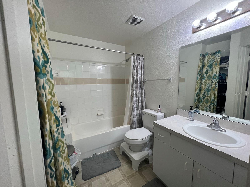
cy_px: 94
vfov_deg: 89.9
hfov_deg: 106.2
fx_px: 94
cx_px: 125
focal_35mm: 13
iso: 125
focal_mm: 1.57
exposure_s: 1/120
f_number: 1.8
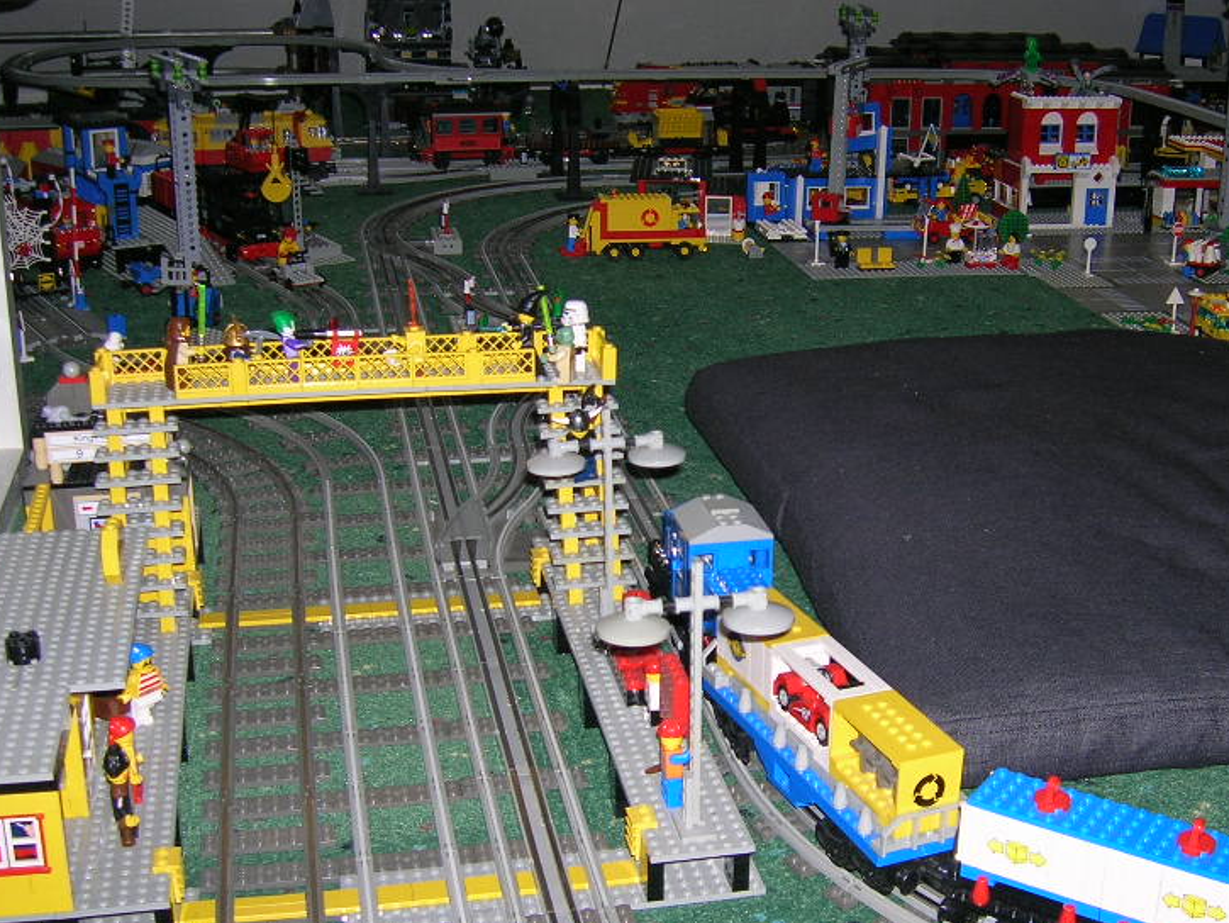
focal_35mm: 48
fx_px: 1704
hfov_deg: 39.4
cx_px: 765
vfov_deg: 30.3
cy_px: 501
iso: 50
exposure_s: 1/60.1
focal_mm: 5.7
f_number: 2.9
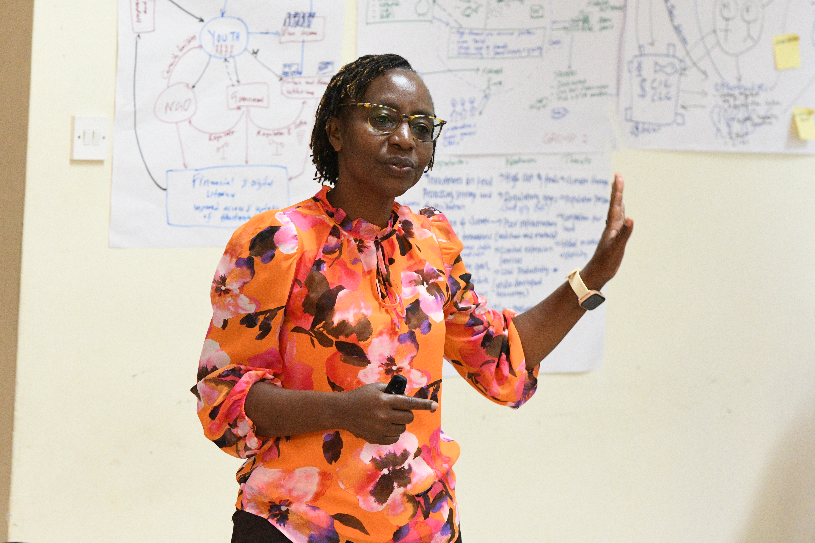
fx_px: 3735
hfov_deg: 12.5
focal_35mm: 165
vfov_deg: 8.3
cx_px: 408
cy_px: 272
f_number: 4
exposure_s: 1/125
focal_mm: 110
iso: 8000
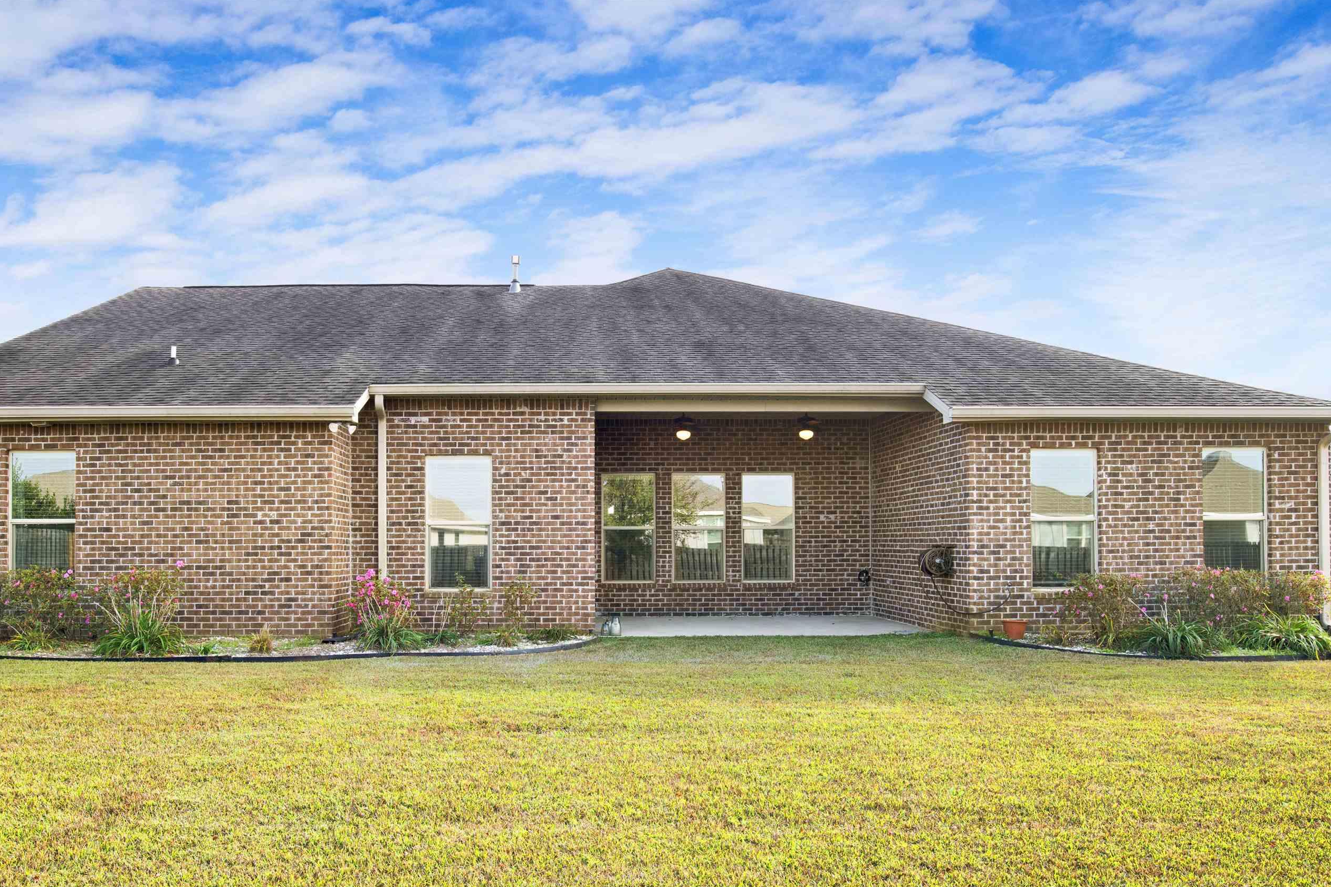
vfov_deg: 46.1
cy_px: 537
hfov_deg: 65.1
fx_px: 1035
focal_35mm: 28
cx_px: 564
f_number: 11
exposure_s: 1/40
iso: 200
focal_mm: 23
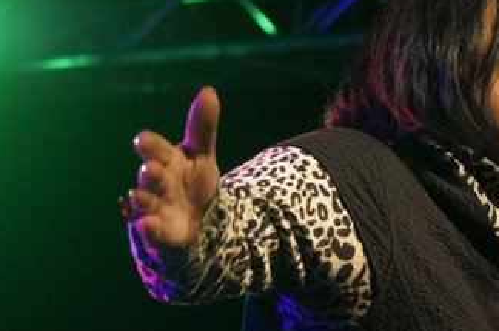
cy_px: 194
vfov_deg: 6.1
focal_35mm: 226
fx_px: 3128
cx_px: 470
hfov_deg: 9.1
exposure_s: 1/160
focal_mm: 75
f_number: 5
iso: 3200
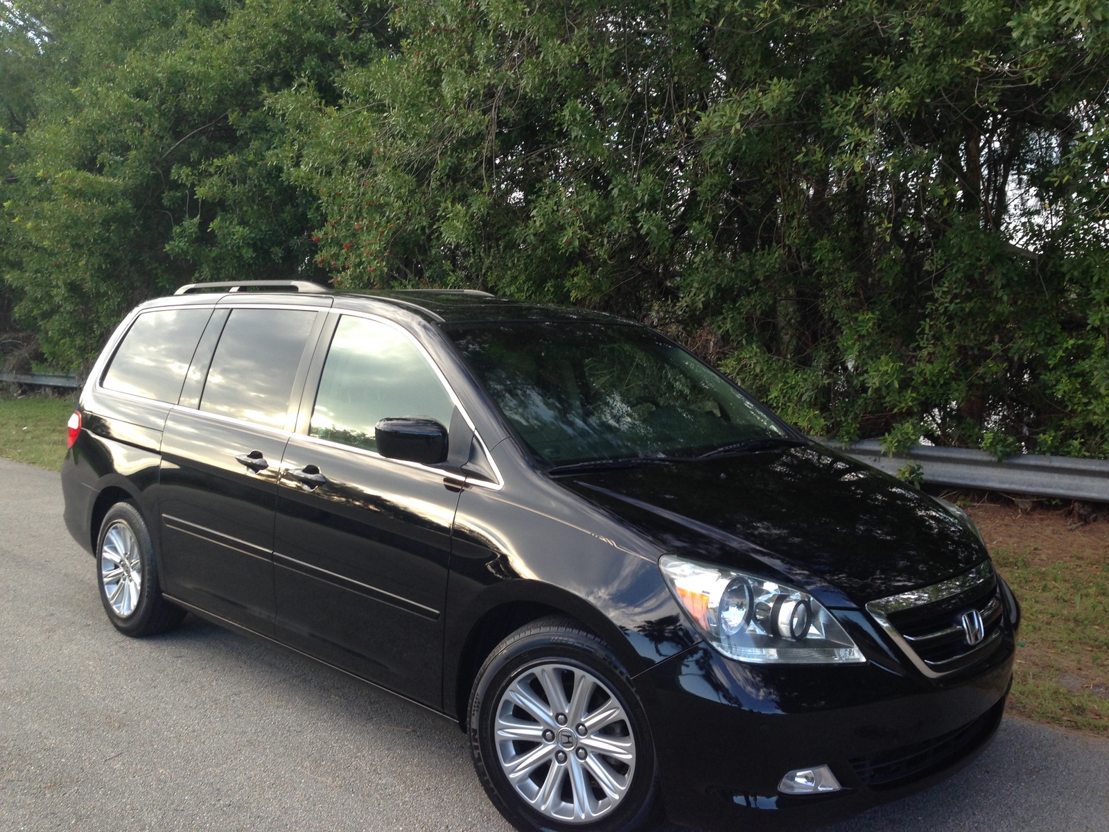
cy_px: 416
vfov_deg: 42.9
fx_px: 1057
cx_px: 554
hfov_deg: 55.4
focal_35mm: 33
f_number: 2.4
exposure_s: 1/120
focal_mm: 4.12
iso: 50
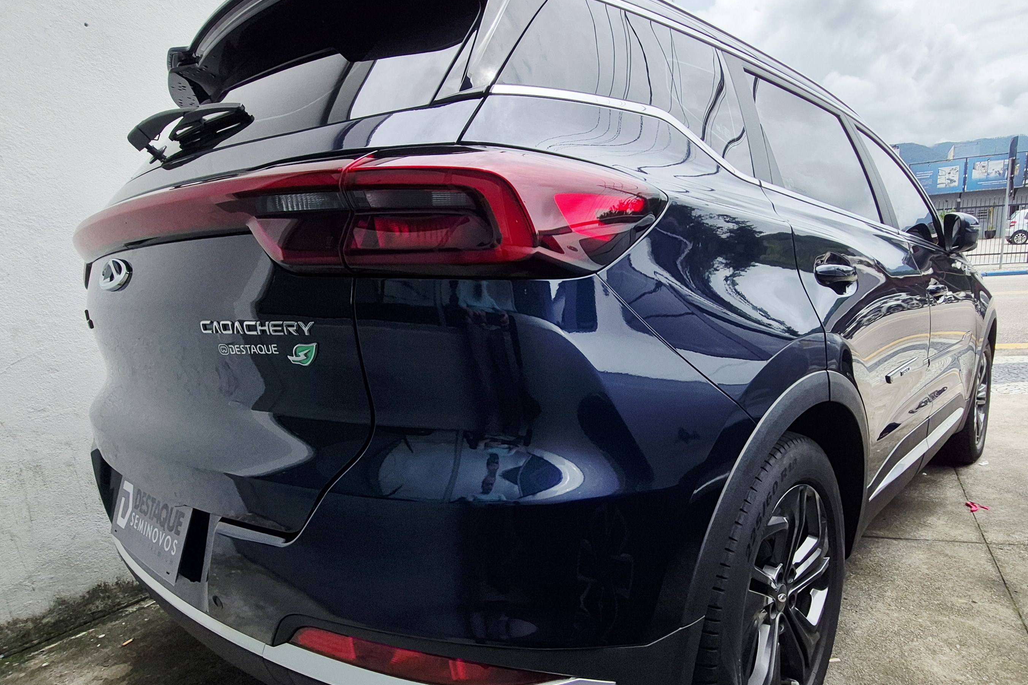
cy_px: 394
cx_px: 560
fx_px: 571
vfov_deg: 61.6
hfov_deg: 83.8
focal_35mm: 20
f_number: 2.2
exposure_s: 1/1748
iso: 50
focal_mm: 1.74
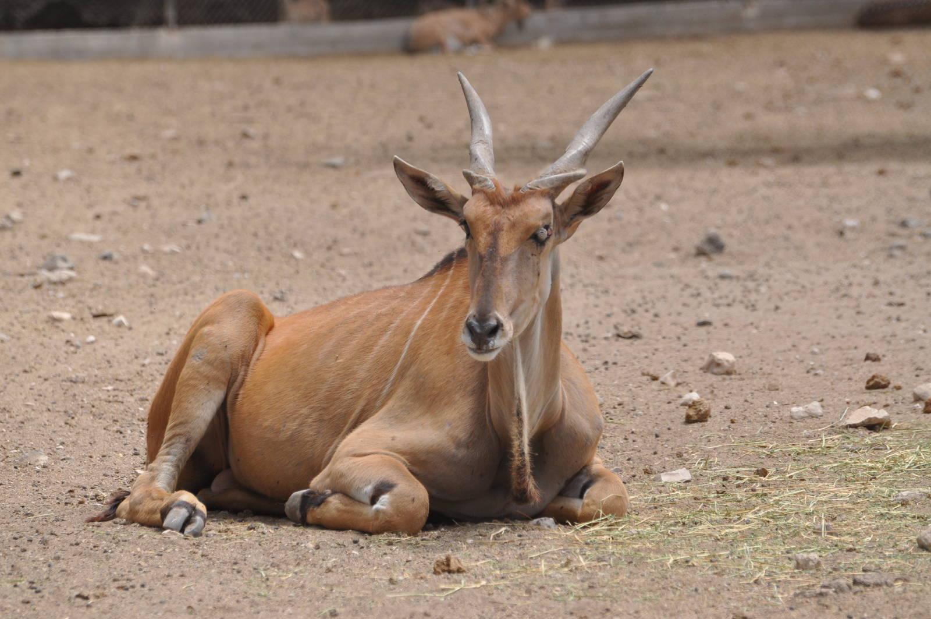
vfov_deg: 4.4
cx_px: 466
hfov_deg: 6.5
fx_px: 8137
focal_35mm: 315
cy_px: 310
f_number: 5.3
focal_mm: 210
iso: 400
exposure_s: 1/1600
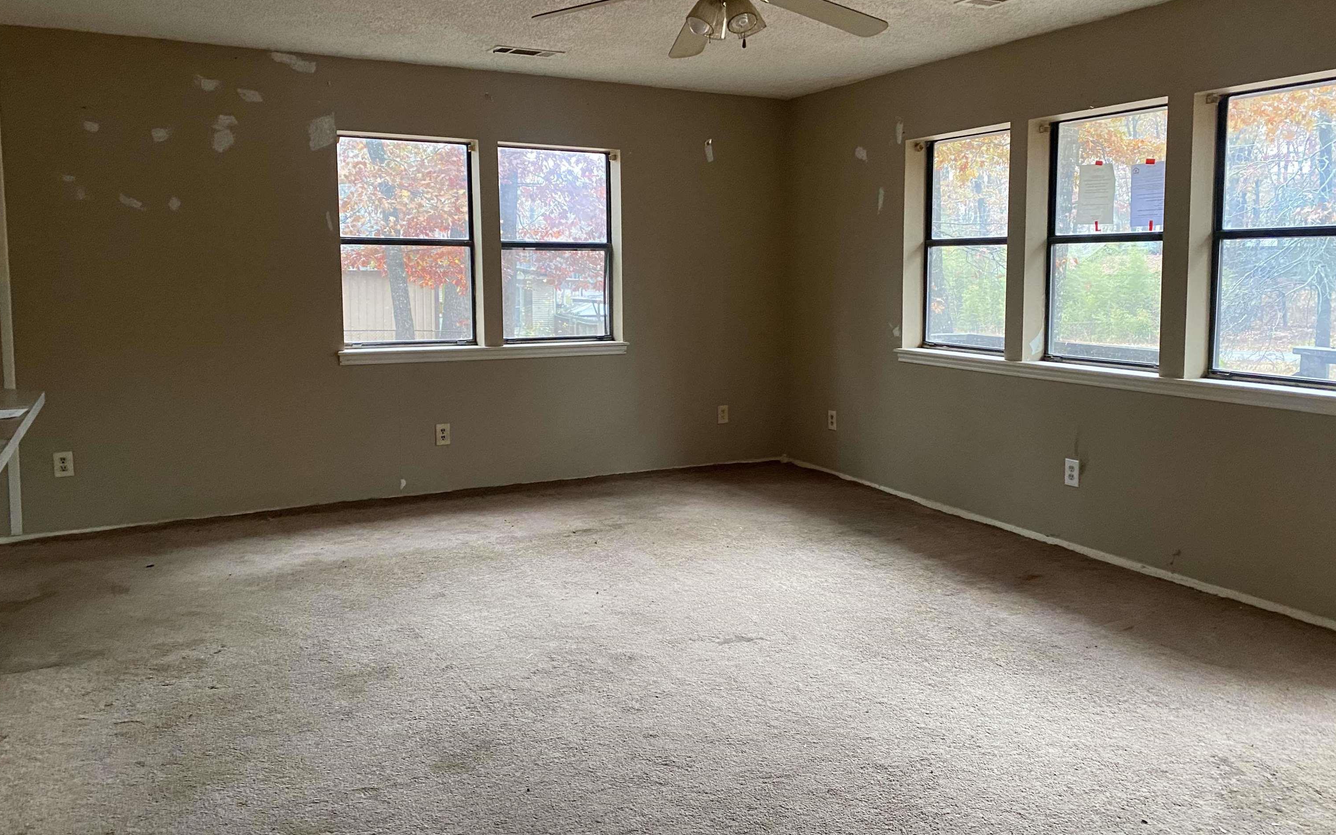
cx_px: 667
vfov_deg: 44.4
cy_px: 349
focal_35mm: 28
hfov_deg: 66.5
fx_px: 1019
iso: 500
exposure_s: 1/57
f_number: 1.8
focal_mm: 4.25
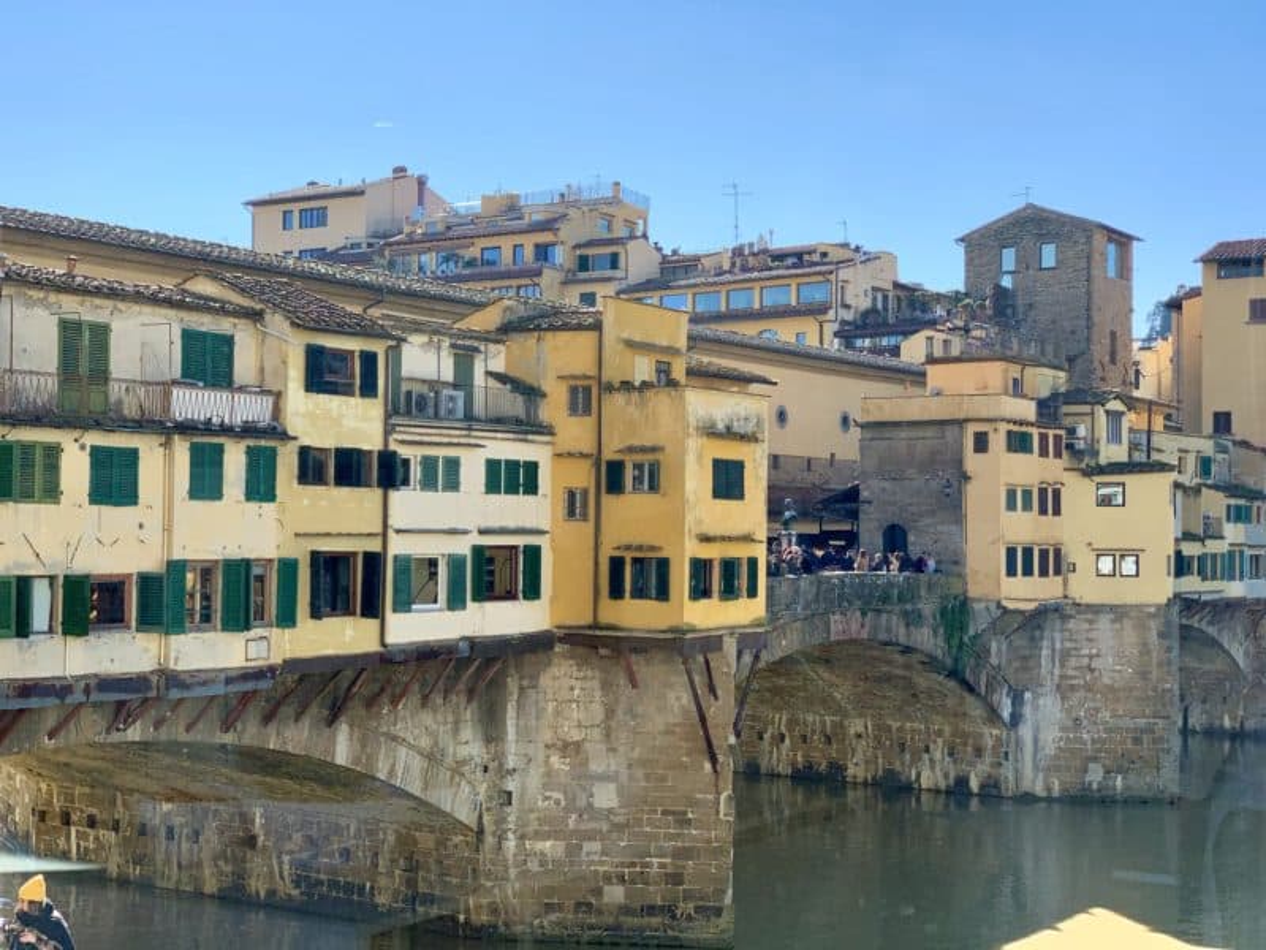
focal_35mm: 52
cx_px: 633
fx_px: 1902
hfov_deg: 36.8
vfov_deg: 28.0
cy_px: 475
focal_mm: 6
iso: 16
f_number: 2.4
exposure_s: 1/578
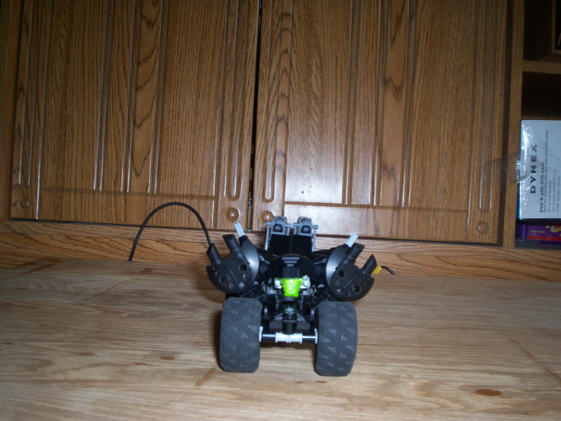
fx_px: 583
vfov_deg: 39.7
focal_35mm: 36
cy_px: 210
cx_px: 280
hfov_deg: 51.4
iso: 140
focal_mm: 5.9
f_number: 4.5
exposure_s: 1/64
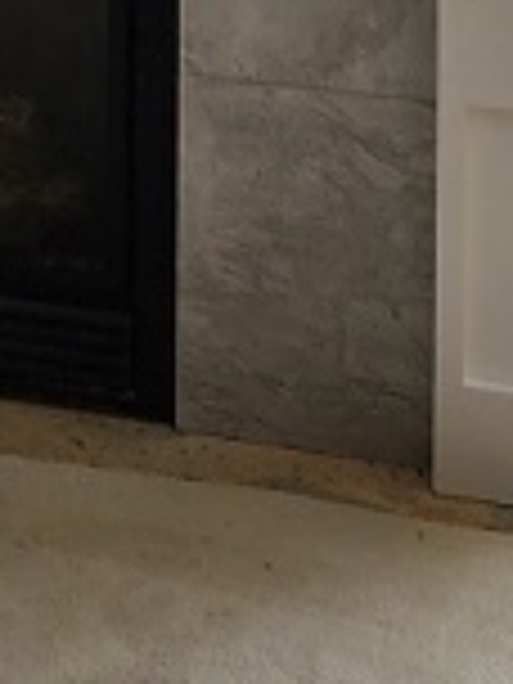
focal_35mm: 121
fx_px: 2391
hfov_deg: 12.0
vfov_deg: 14.0
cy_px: -632
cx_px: -81
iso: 100
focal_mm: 6.4
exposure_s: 1/180
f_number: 1.8
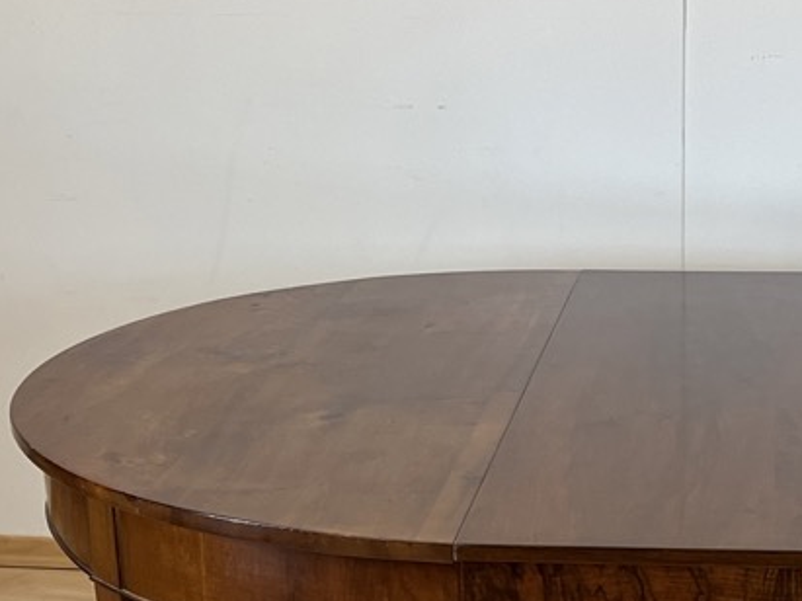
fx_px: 1876
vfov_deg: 17.9
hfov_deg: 23.6
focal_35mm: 81
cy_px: 548
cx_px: 701
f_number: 1.5
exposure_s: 1/100
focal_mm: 5.7
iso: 100
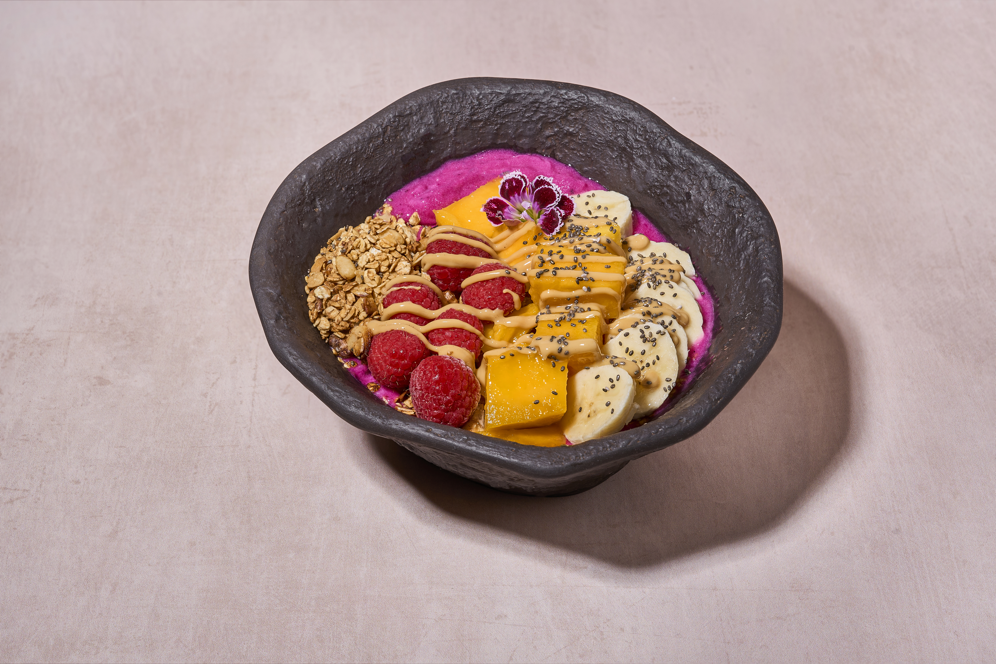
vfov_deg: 21.9
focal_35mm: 62
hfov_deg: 32.4
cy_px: 332
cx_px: 498
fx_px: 1715
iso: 100
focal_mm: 62
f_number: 13
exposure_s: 1/125
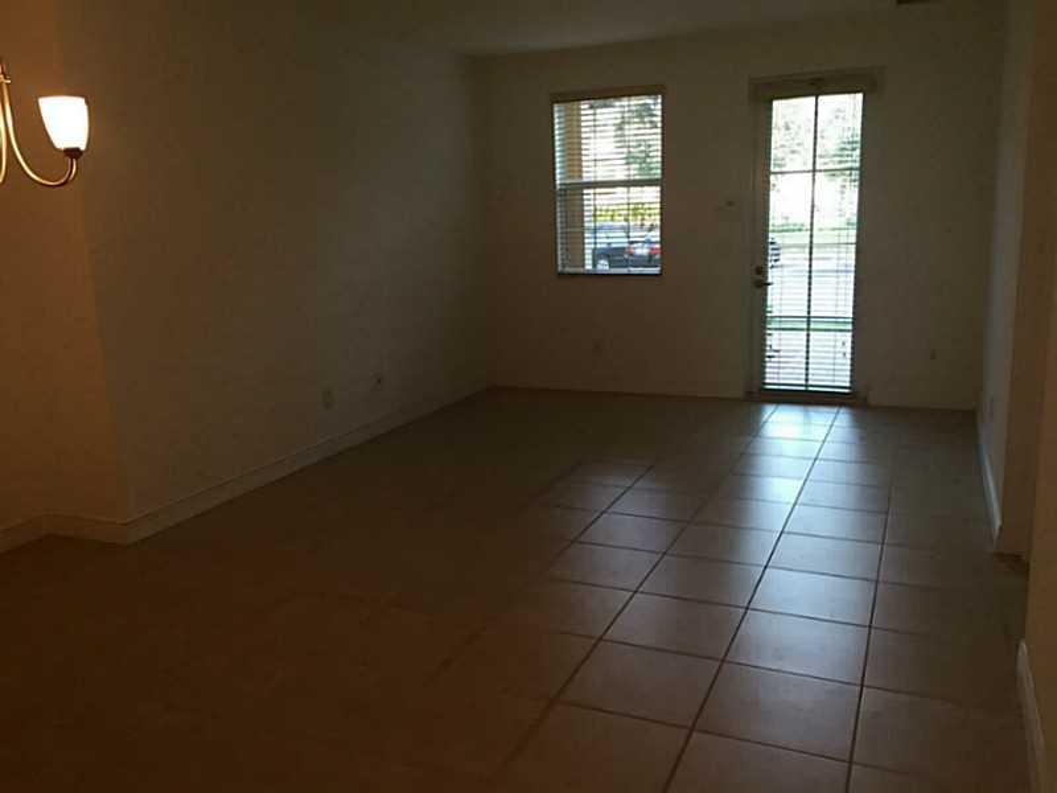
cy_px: 396
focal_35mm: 29
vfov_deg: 48.2
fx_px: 886
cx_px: 528
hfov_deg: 61.7
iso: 32
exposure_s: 1/30
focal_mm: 4.15
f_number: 2.2
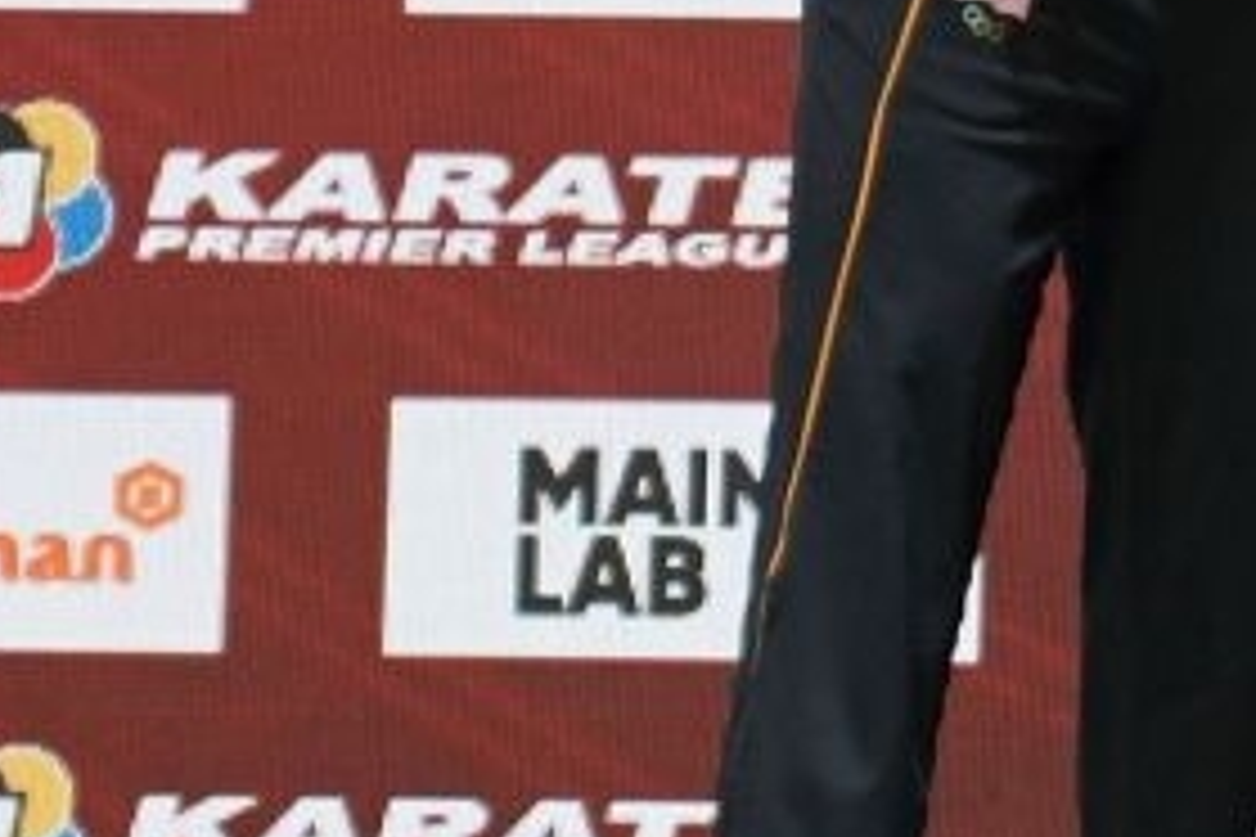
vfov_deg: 4.1
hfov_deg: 5.7
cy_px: 36
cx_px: 3948
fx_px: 11687
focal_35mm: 335
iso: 160
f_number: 4
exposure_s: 1/80
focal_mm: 35
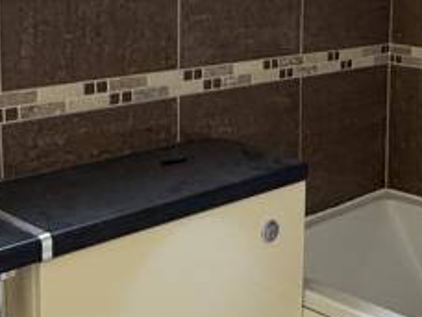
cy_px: 44
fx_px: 768
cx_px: 372
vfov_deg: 22.8
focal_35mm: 63
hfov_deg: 29.6
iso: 200
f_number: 2.2
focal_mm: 2.22
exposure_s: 1/99
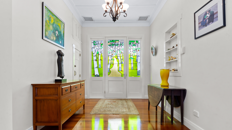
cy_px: 77
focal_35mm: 19
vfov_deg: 58.6
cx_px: 115
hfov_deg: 90.3
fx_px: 115
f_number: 10
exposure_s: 1/8
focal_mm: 17.7
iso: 400
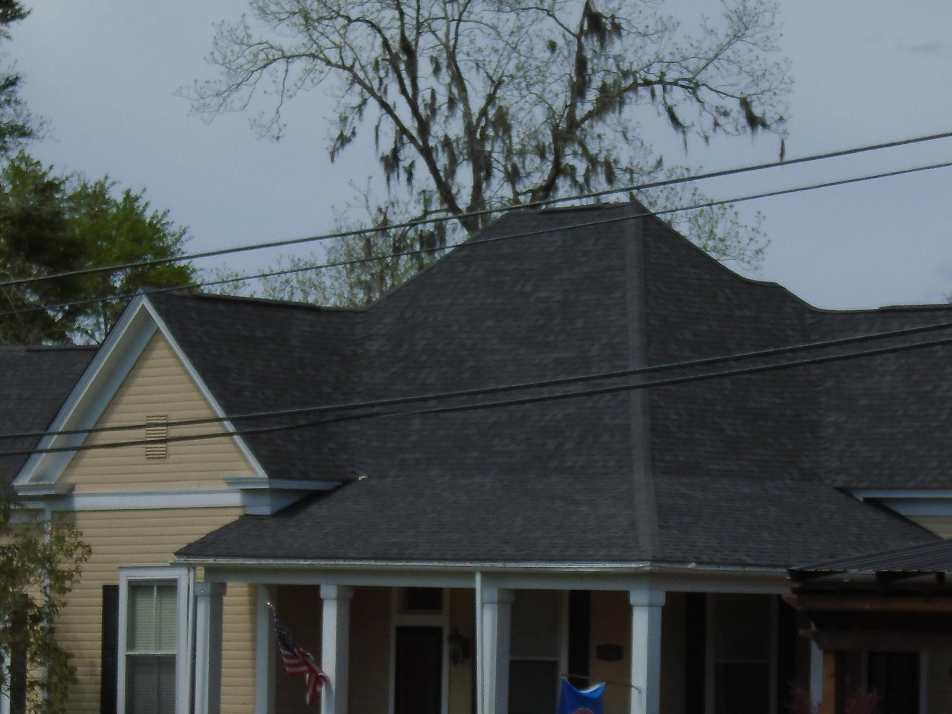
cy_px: 387
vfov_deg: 8.4
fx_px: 4868
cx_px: 570
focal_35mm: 177
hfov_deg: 11.2
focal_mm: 19.3
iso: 100
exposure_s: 1/800
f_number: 5.8
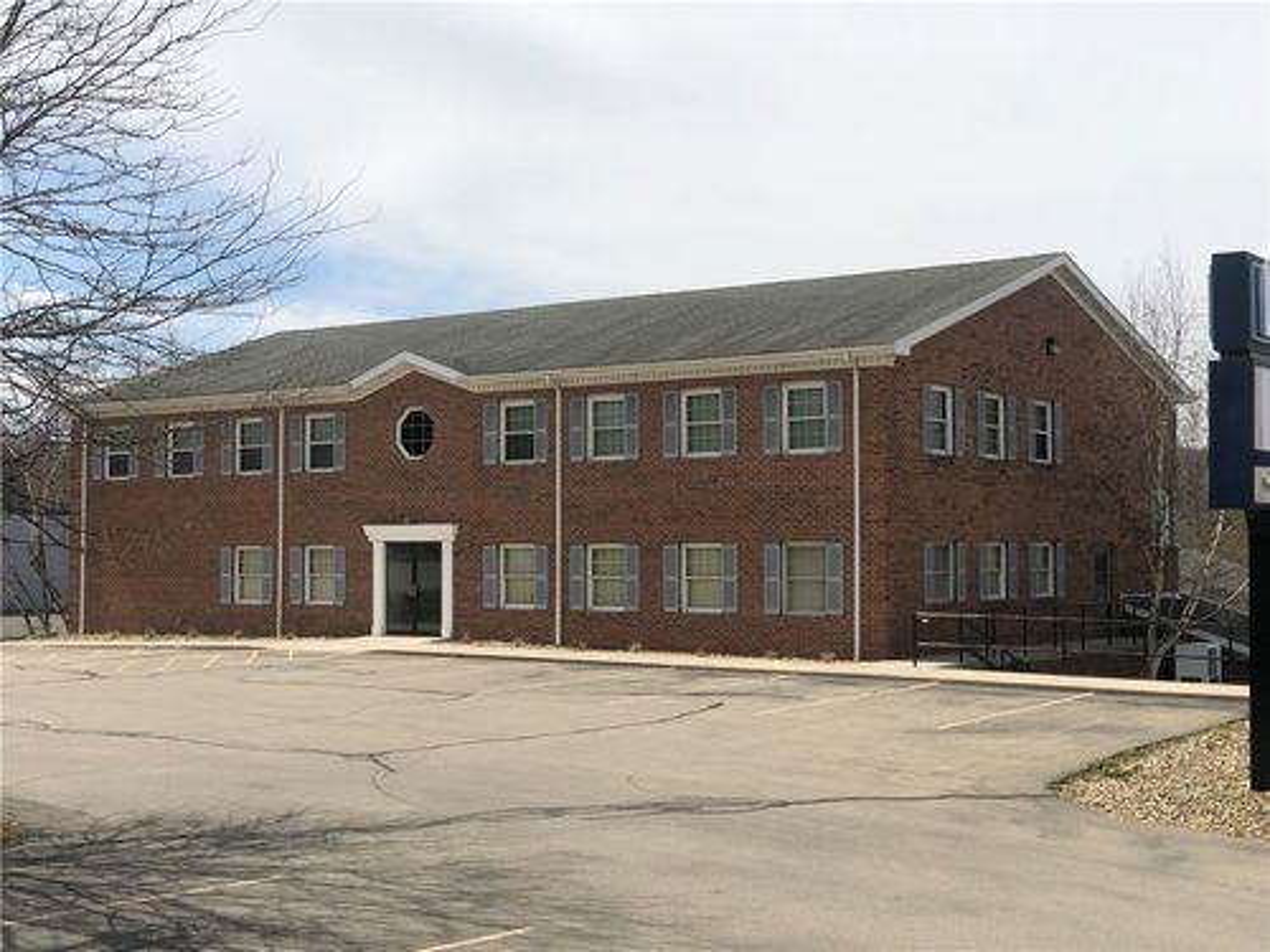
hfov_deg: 36.8
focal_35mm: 52
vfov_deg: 28.0
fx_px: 1908
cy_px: 476
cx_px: 635
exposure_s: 1/1946
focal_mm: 6
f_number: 2.4
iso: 16
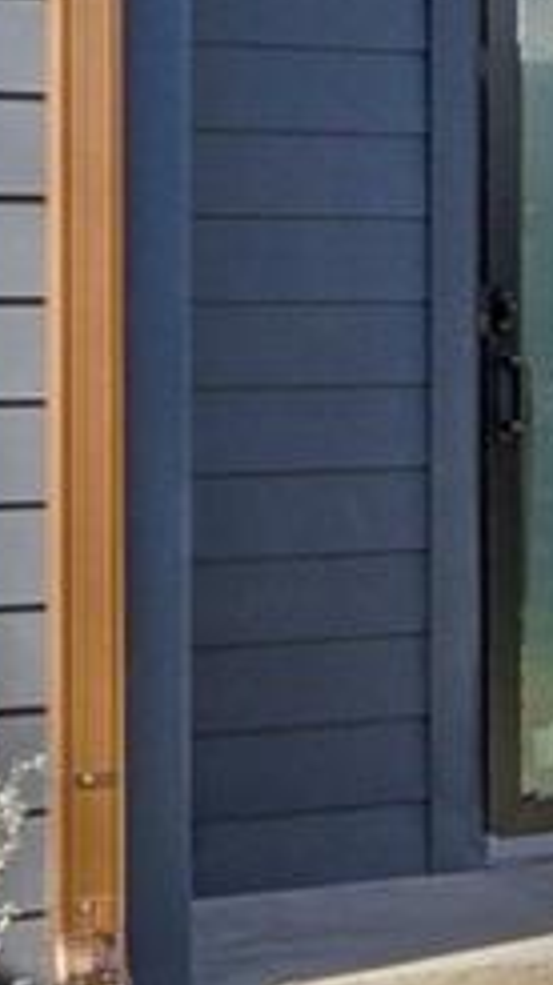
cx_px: 2440
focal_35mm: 131
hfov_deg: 6.6
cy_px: 398
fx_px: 3422
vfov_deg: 16.4
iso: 250
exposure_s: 1/20
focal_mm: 10
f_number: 11
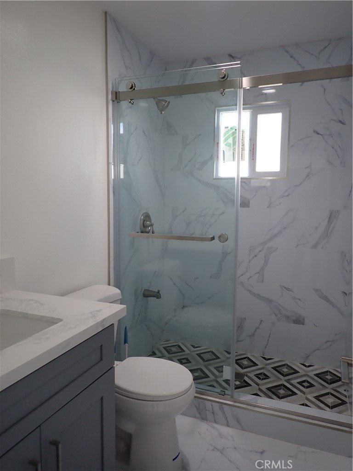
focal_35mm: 25
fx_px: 340
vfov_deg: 69.4
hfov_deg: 54.9
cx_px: 176
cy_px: 236
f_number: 2
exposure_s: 1/125
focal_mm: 4.5
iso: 160
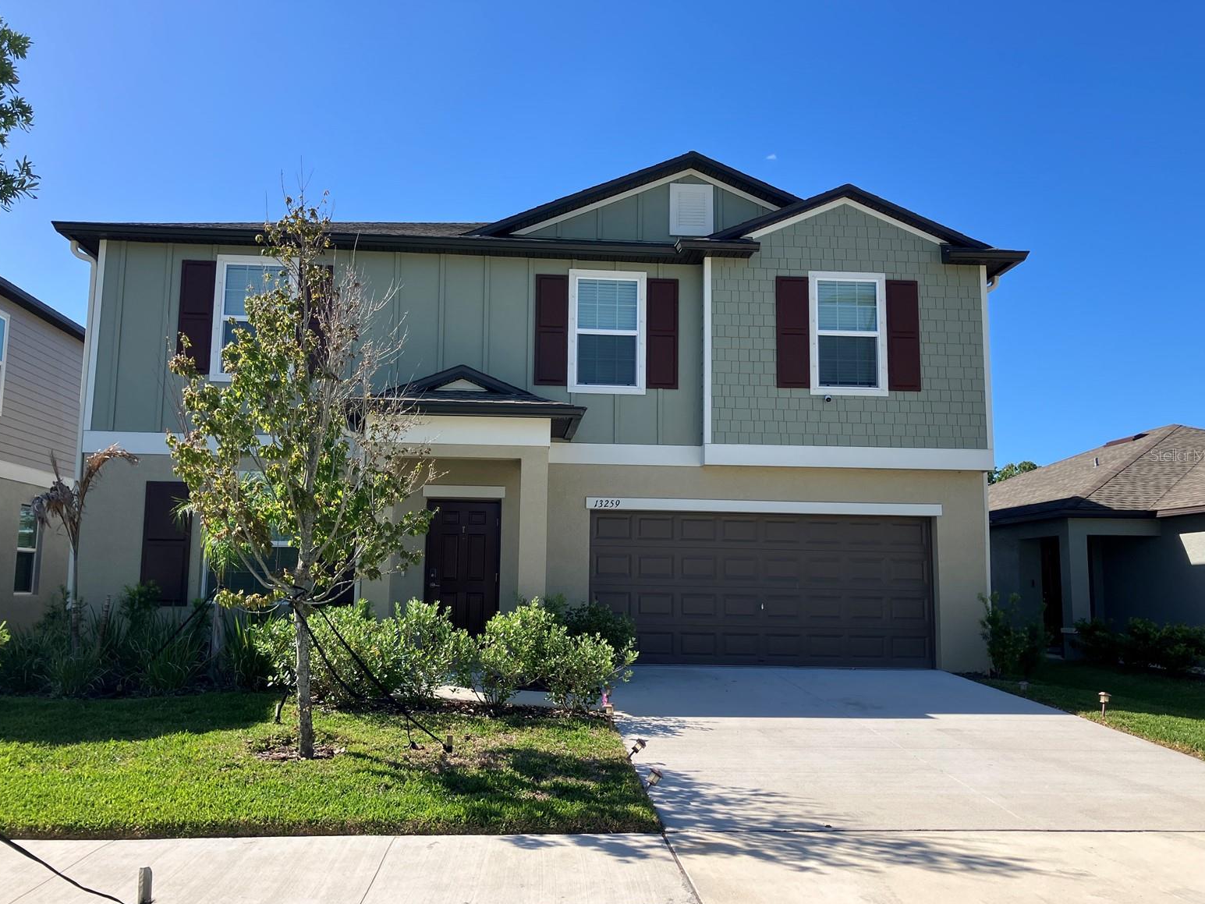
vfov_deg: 48.2
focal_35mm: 29
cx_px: 600
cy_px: 455
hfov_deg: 61.7
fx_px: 1010
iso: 32
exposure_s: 1/1279
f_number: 1.8
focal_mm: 3.99
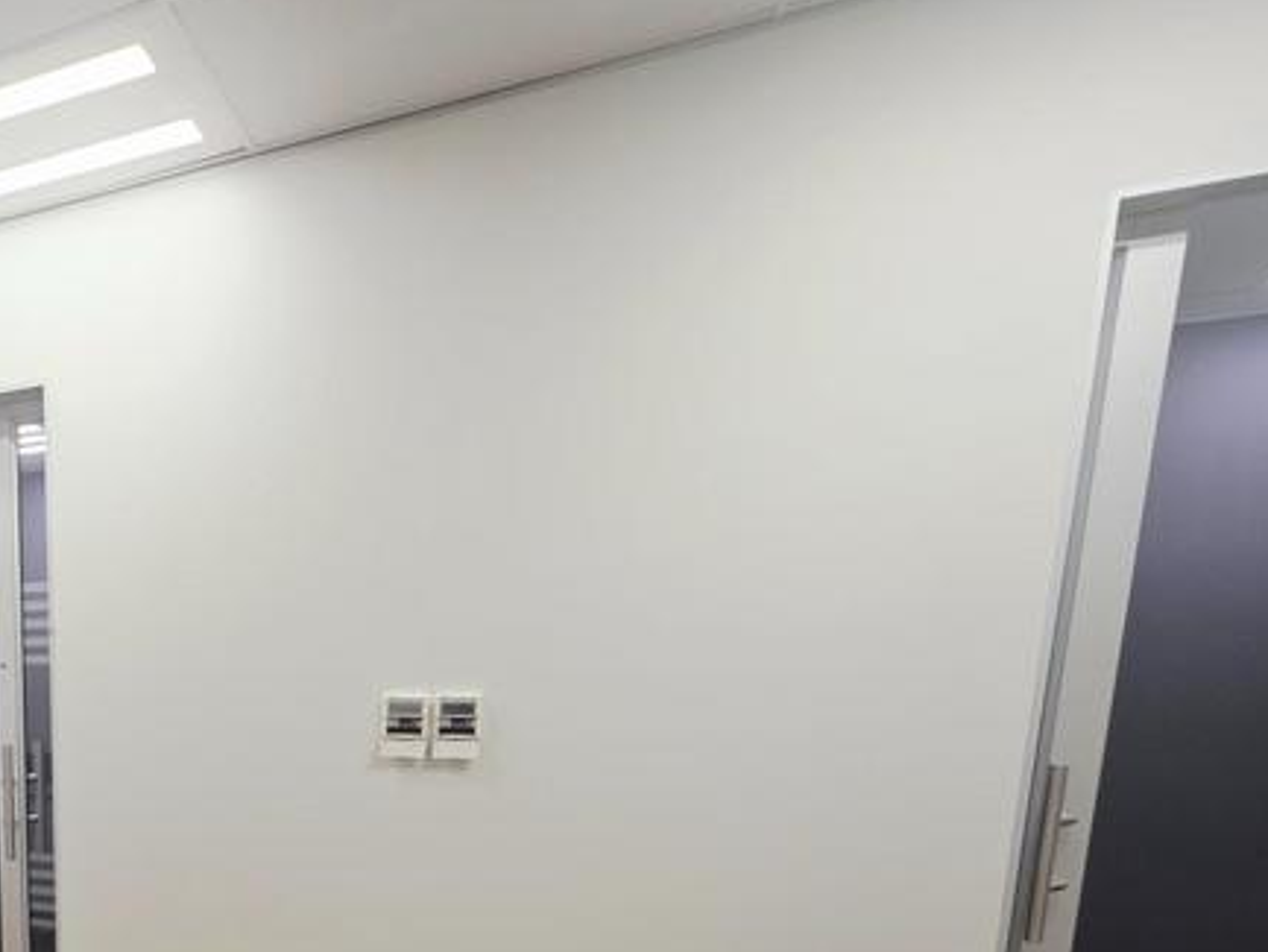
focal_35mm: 24
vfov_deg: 50.4
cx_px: 155
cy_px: 858
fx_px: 879
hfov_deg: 61.7
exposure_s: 1/100
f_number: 1.9
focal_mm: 2.2
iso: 125
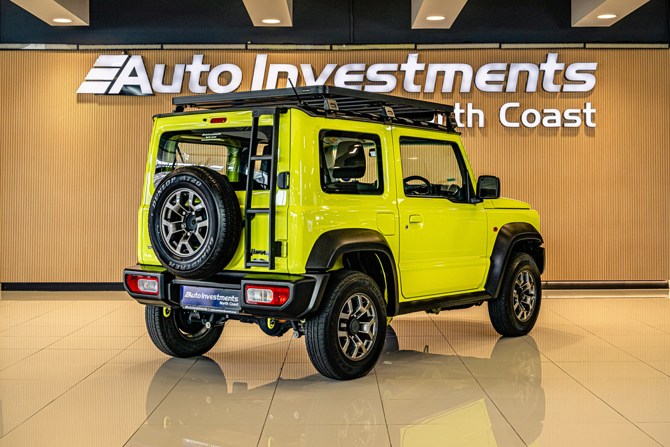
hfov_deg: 38.9
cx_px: 334
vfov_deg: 26.5
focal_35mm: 51
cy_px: 223
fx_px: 949
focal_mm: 50
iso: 400
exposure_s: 1/125
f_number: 5
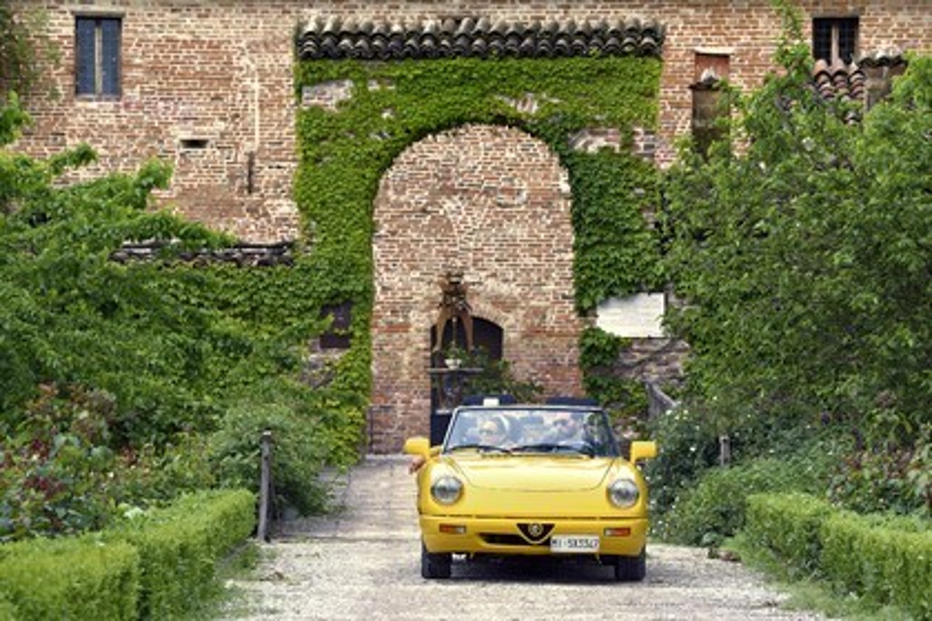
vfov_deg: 6.9
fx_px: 5177
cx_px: 466
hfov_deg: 10.3
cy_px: 310
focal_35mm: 200
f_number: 10
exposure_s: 1/500
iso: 400
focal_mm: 200
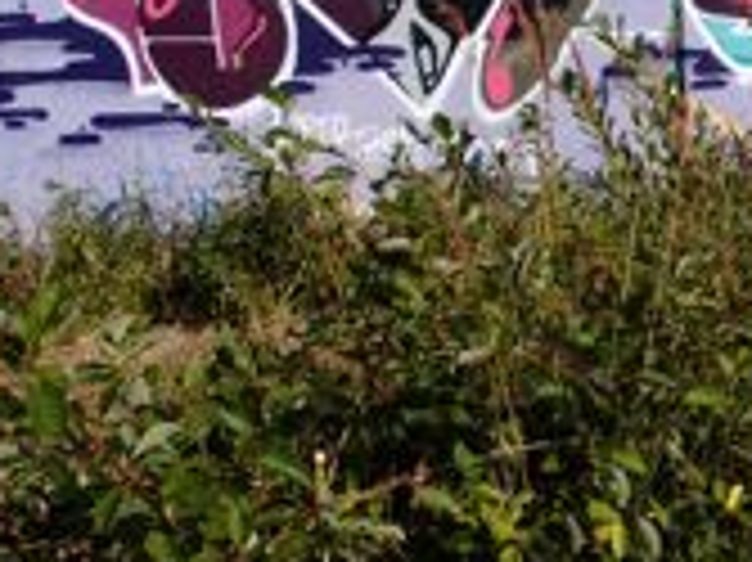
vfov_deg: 16.4
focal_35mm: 90
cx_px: 856
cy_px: 290
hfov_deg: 20.6
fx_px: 1954
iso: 100
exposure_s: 1/1000
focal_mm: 6.48
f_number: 4.5
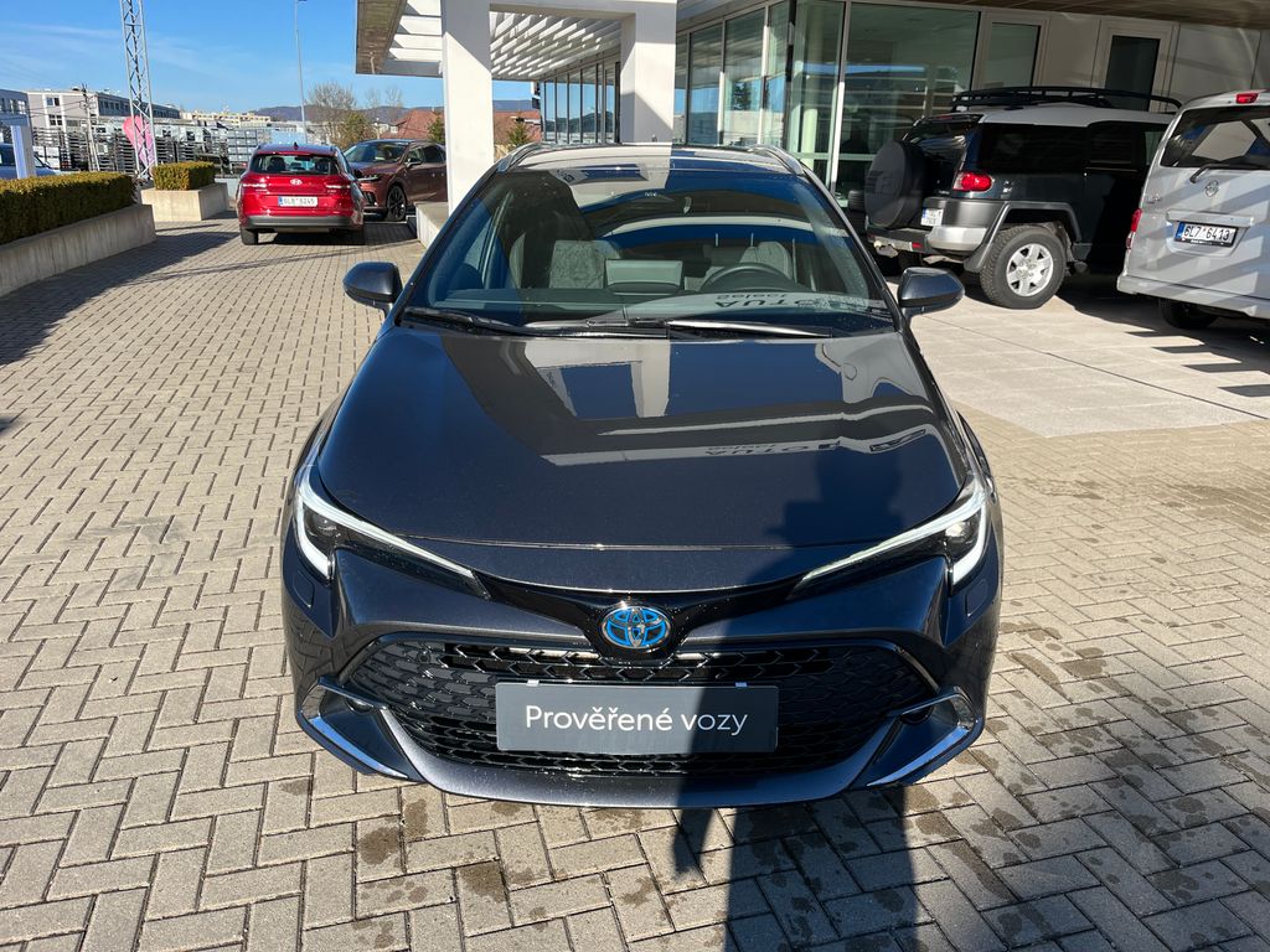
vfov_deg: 53.1
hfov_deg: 67.3
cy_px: 476
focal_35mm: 26
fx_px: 954
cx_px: 635
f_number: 1.6
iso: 50
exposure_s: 1/1748
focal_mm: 5.1
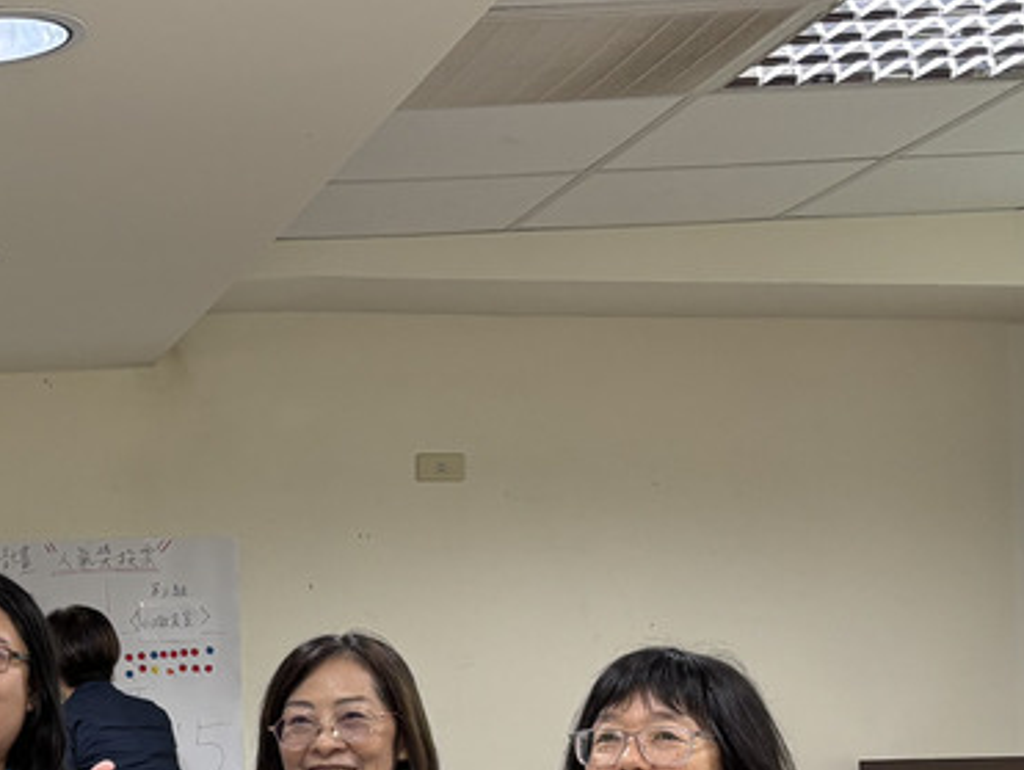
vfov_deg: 17.2
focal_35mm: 84
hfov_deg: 20.4
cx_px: -453
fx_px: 2487
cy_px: 753
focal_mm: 5.96
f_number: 1.6
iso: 125
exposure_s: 1/60
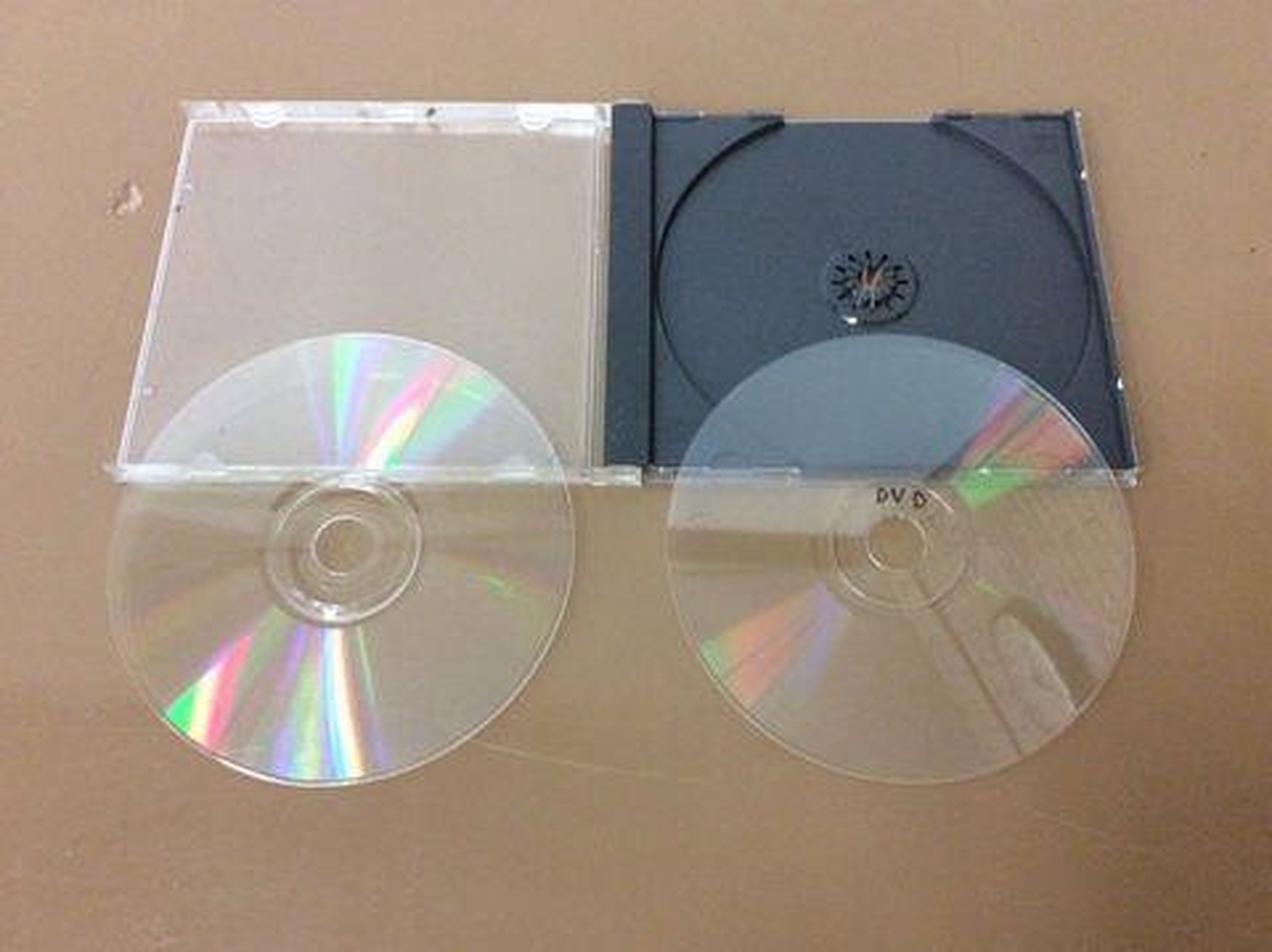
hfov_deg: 56.9
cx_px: 636
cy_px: 476
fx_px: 1175
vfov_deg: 44.1
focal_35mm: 32
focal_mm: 3.3
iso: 160
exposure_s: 1/24
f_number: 2.4
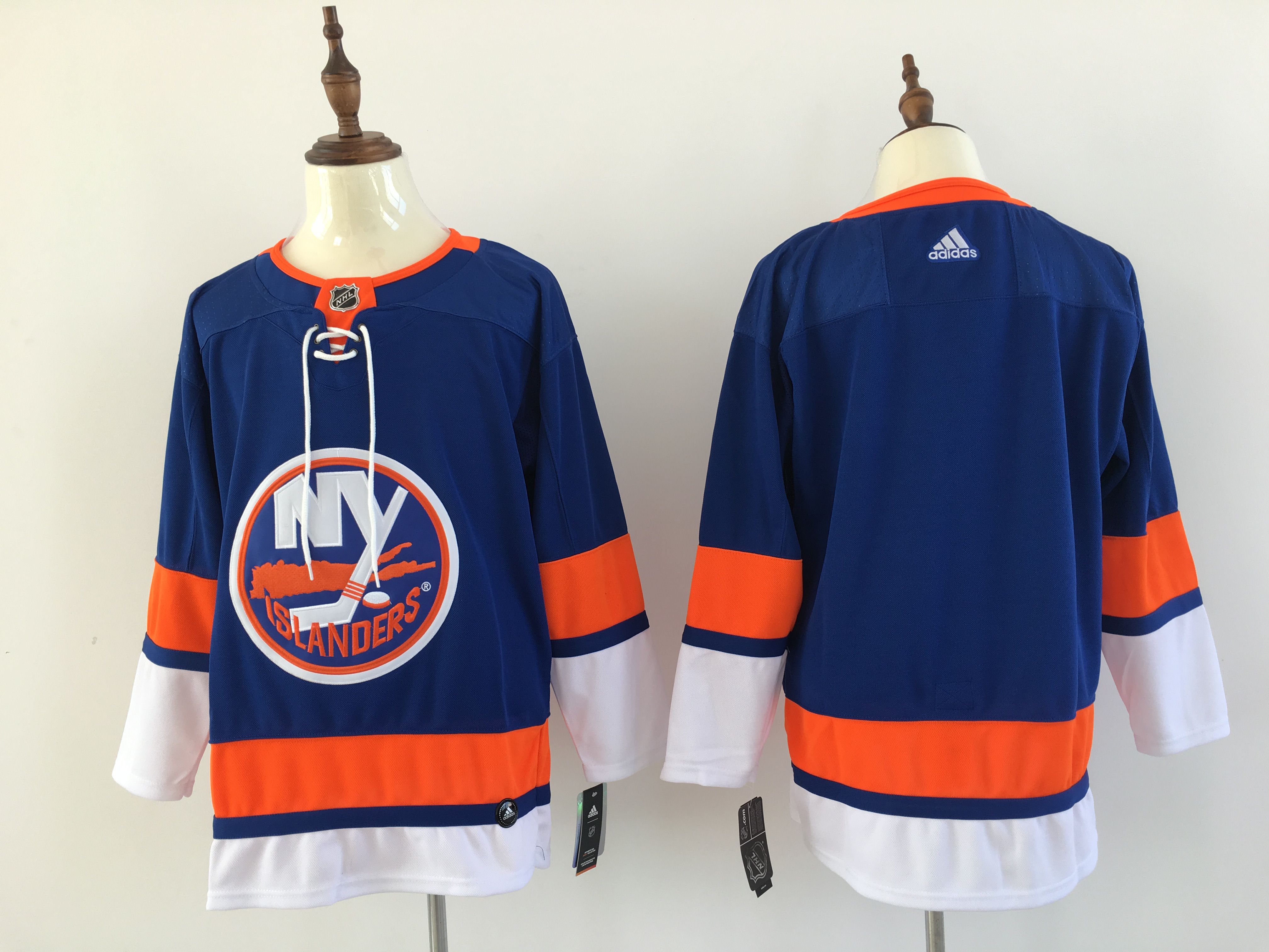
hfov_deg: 61.7
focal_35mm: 29
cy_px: 476
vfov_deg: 48.2
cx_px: 634
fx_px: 1063
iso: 25
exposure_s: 1/100
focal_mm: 4.15
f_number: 2.2
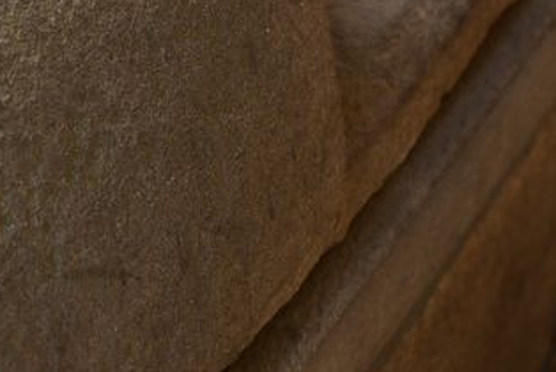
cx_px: -200
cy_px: 101
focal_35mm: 167
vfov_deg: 8.2
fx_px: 2582
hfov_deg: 11.9
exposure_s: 1/100
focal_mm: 50
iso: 640
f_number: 4
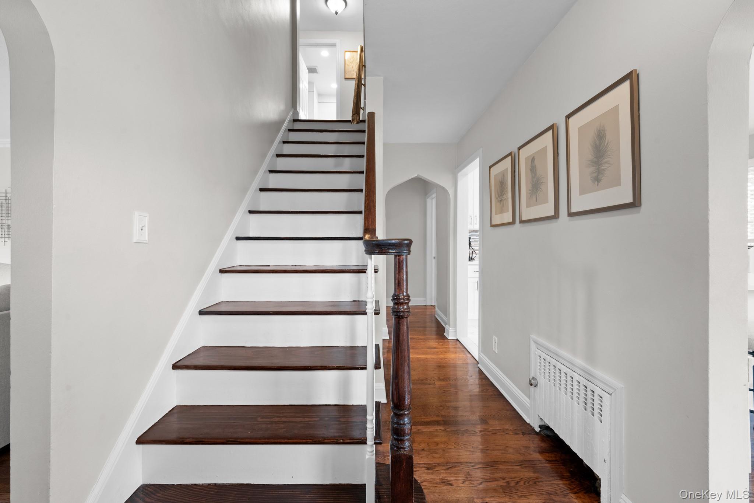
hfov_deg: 104.3
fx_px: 293
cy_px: 252
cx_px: 377
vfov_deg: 81.2
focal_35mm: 14
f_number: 10
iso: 320
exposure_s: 1/2.5
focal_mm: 14
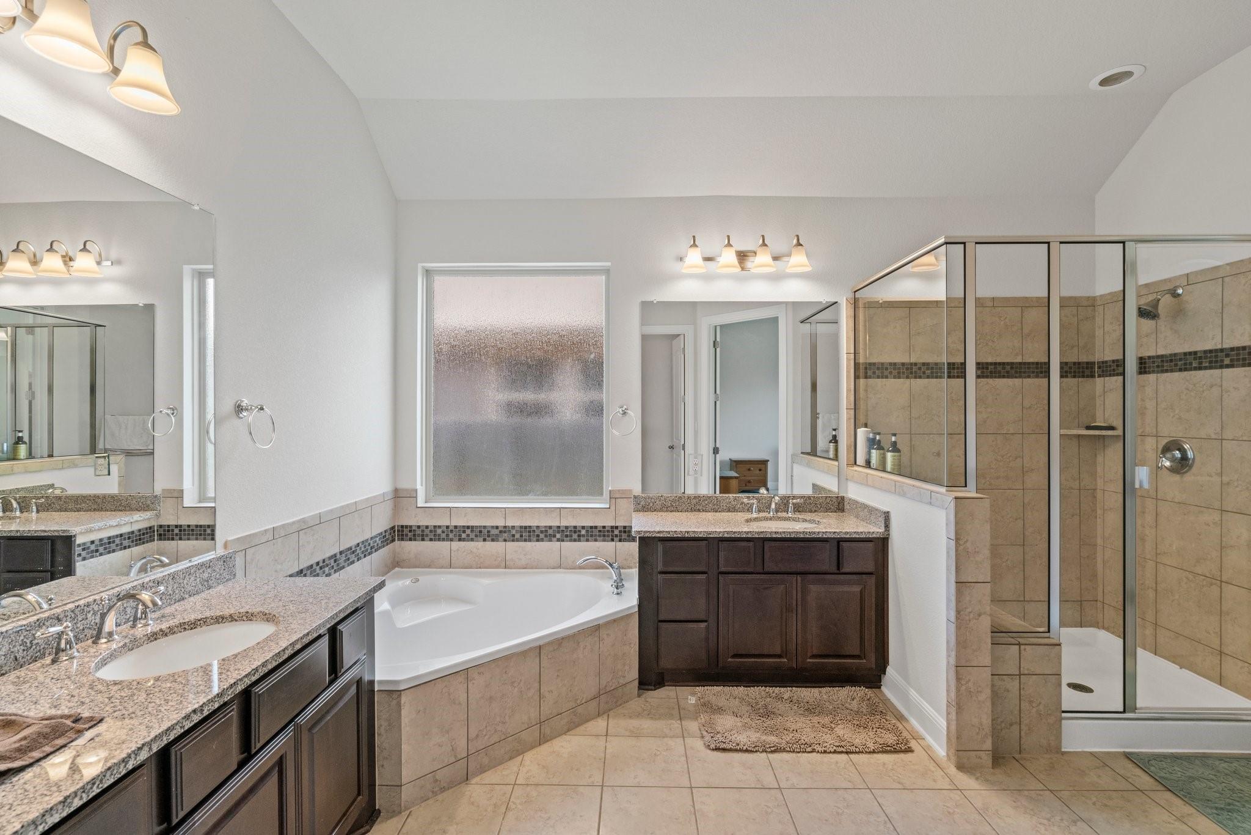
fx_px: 556
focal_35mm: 16
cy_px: 418
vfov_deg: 73.8
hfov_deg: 96.7
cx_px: 626
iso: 1250
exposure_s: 1/25
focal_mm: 16
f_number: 8
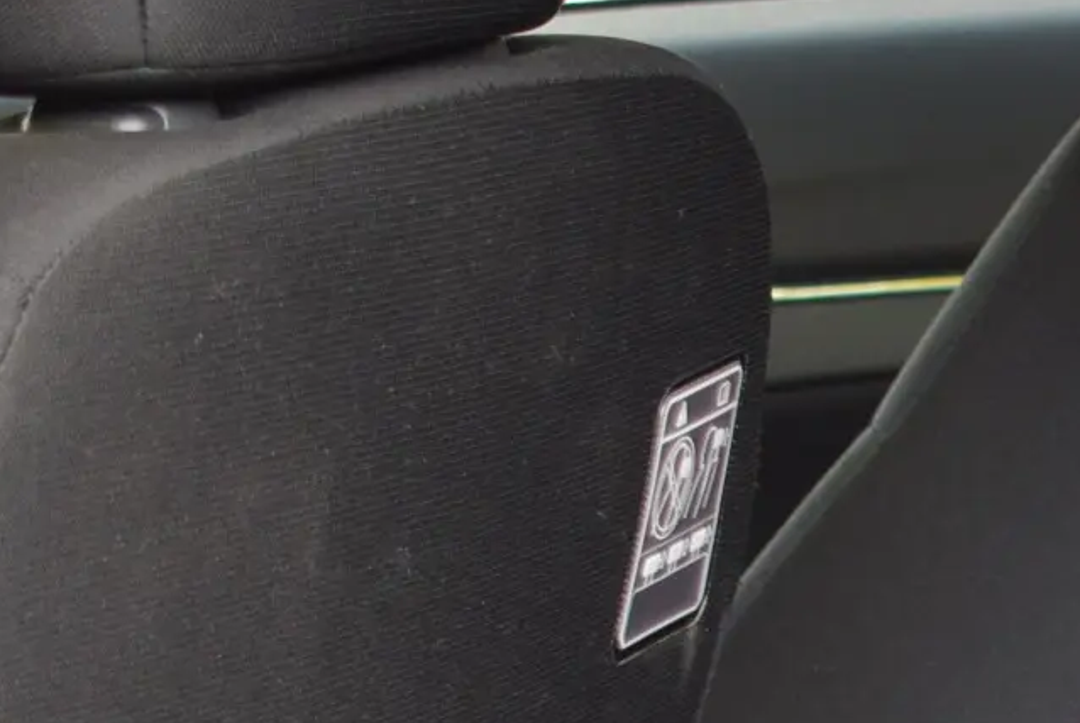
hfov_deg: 9.1
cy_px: 1392
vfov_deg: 6.4
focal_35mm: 211
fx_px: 6337
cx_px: 2167
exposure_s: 1/60
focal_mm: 30
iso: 400
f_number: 4.2
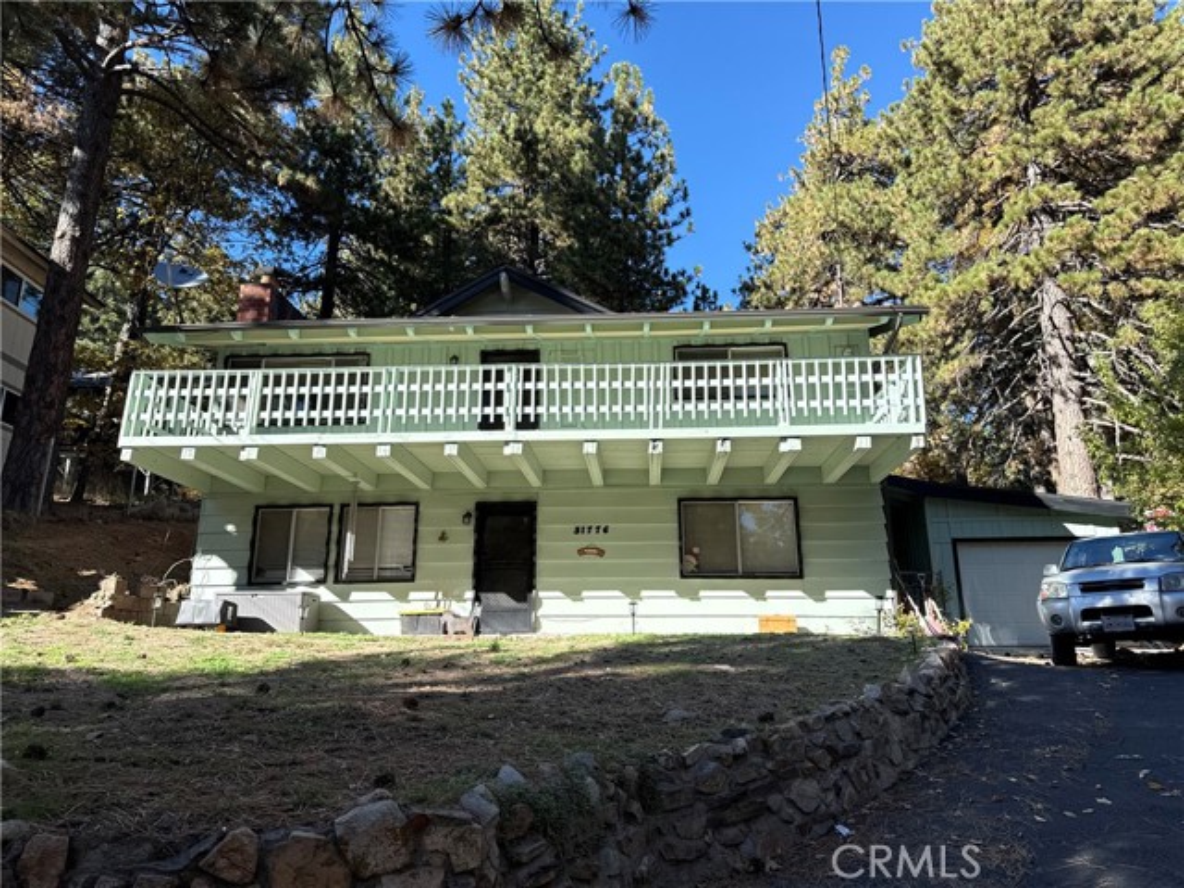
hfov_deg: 71.6
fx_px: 821
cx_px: 592
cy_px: 444
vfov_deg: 56.8
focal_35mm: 24
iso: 100
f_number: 1.78
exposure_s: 1/1812
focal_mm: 6.76
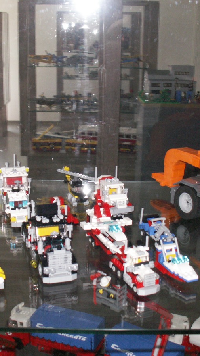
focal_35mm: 51
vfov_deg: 40.6
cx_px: 72
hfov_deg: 23.4
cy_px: 178
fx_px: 481
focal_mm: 5.86
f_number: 2.8
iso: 160
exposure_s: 1/125
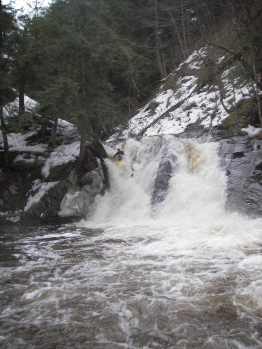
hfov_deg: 37.7
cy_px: 174
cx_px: 131
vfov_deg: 49.0
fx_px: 383
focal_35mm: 38
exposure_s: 1/60
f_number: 3.3
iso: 50
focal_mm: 6.3
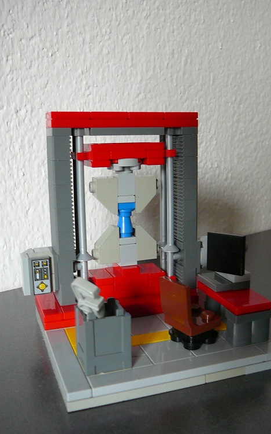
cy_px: 222
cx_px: 144
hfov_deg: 33.6
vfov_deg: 51.5
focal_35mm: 38
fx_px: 449
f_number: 2.8
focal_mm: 5.2
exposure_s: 1/20
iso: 200
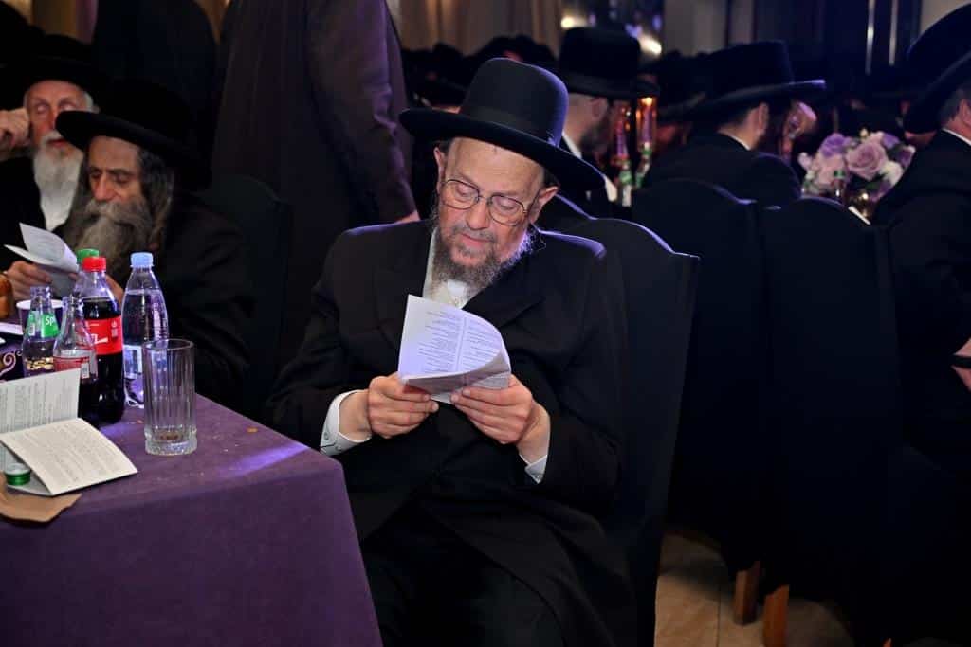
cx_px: 486
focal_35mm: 49
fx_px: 1322
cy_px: 324
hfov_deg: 40.3
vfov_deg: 27.5
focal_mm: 49
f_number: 4
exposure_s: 1/160
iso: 500
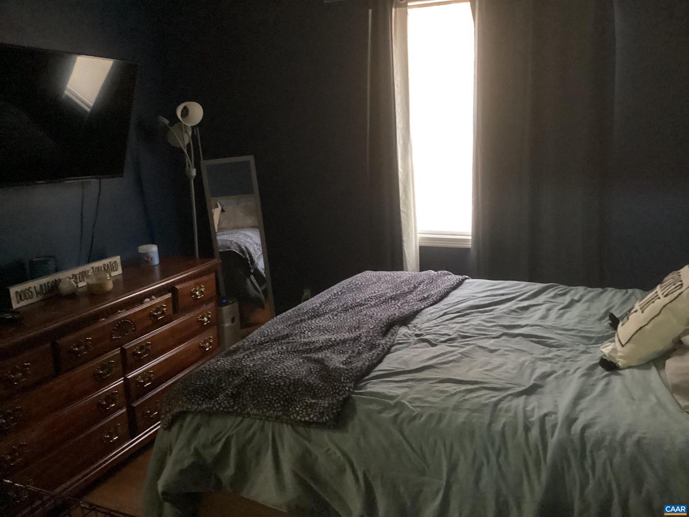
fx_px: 617
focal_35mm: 31
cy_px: 258
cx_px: 344
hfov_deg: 58.4
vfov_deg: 45.4
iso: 800
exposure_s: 1/17
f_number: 2.4
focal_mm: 3.3
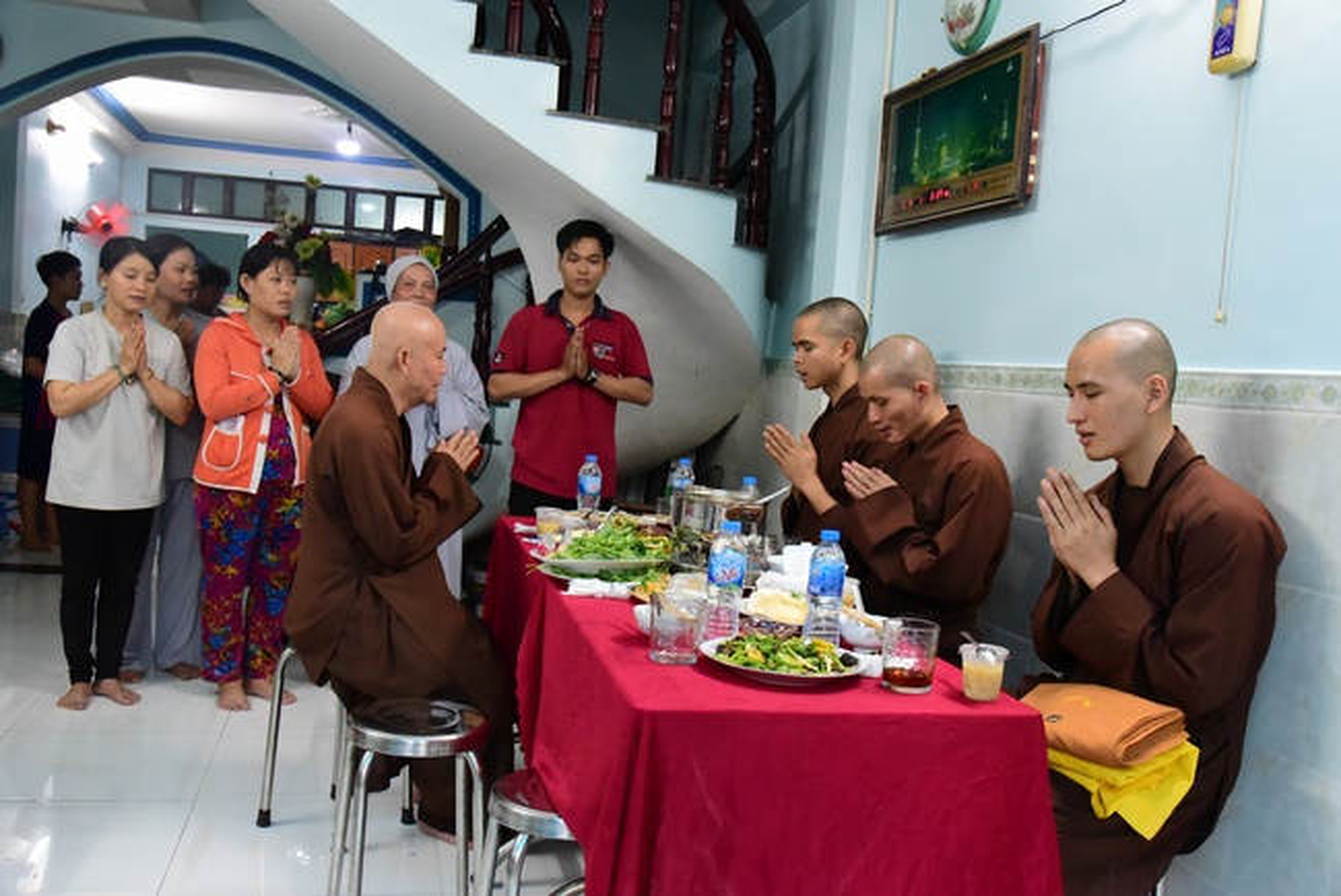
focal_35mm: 32
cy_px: 448
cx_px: 670
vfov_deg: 41.2
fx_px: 1192
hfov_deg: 58.7
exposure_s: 1/80
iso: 12800
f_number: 7.1
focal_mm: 32
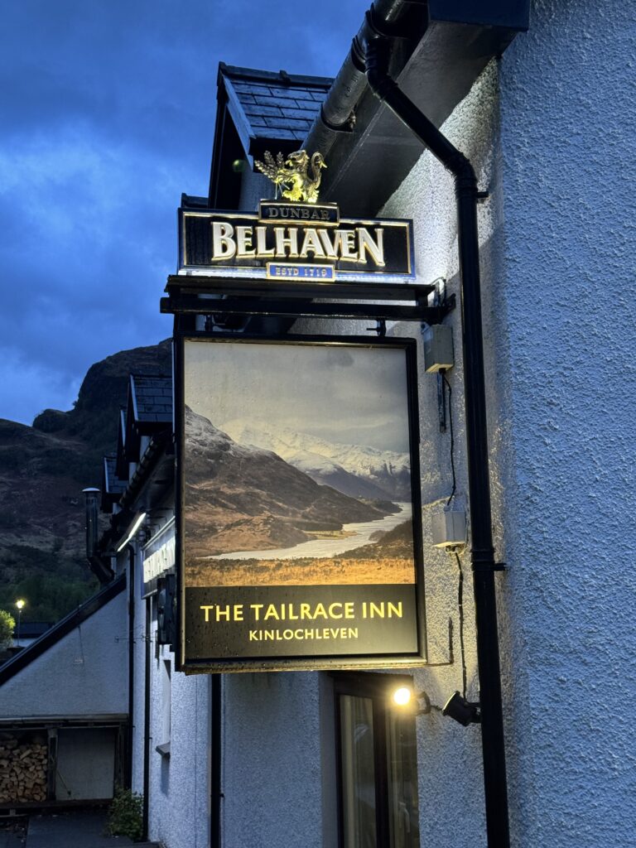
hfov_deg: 30.3
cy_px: 424
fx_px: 1176
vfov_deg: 39.7
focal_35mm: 48
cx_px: 318
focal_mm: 6.76
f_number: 1.78
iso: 400
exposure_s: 1/33
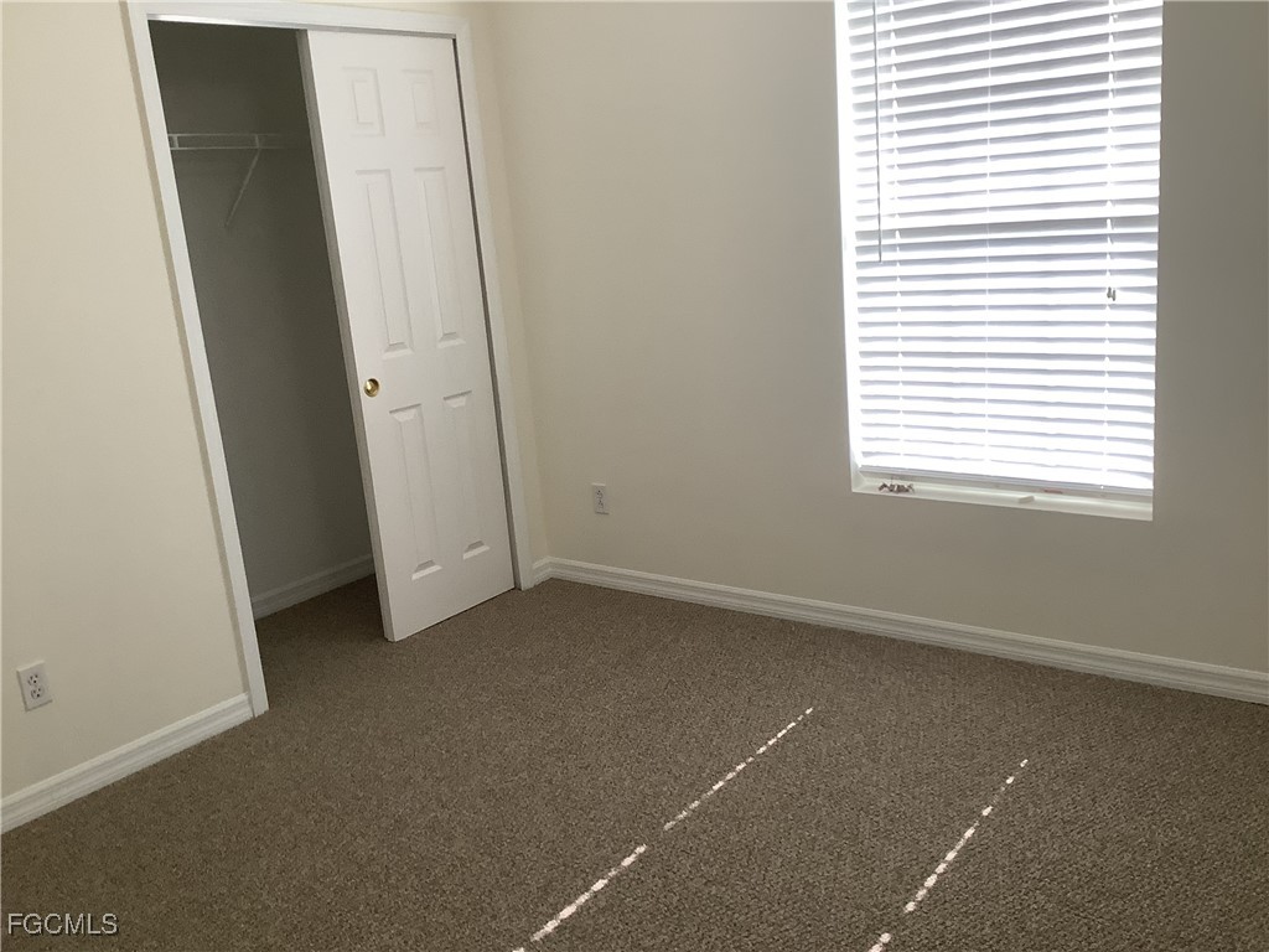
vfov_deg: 45.4
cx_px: 634
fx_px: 1136
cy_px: 476
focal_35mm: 31
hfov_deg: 58.4
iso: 50
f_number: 2.4
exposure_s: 1/60
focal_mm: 3.3
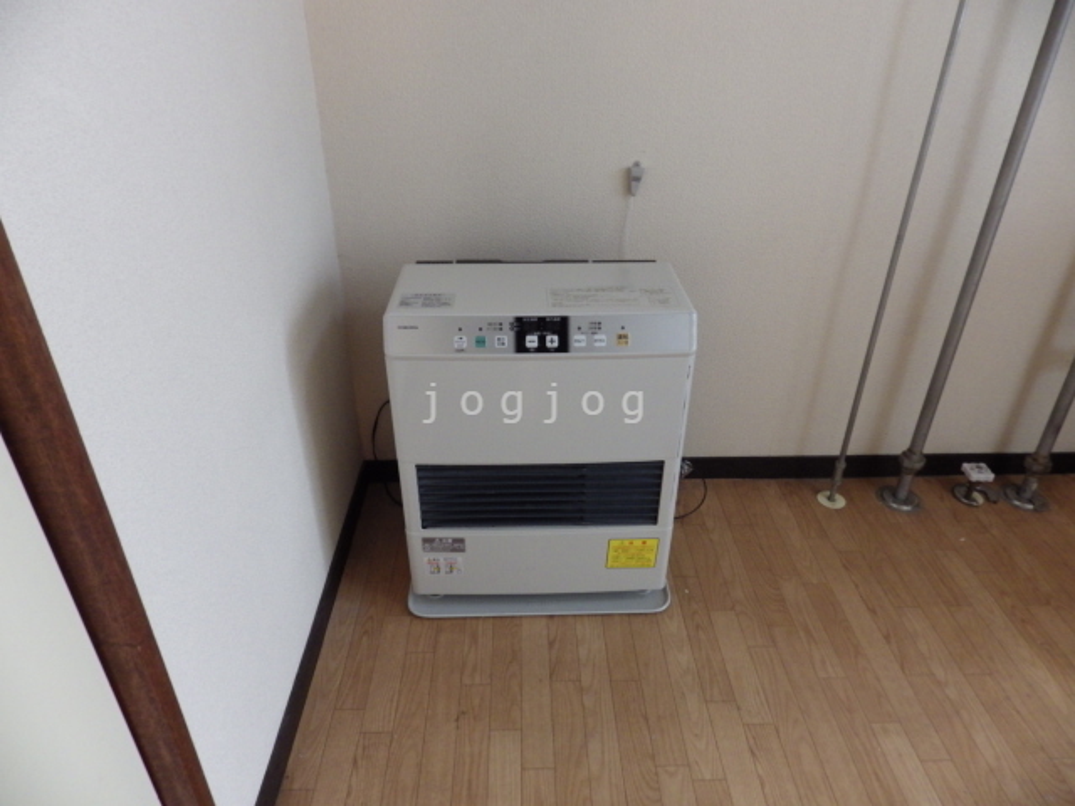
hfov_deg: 76.4
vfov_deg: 61.1
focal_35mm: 22
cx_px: 538
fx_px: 683
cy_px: 403
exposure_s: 1/45
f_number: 3.1
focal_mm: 4
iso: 320
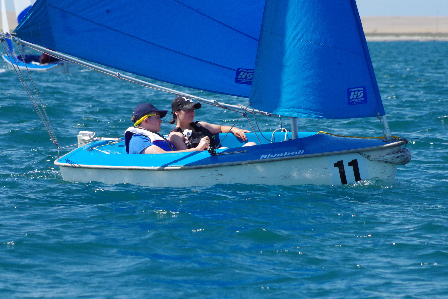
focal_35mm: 450
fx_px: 5600
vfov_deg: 3.1
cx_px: 224
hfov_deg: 4.6
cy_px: 150
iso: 1600
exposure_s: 1/800
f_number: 16
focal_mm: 300
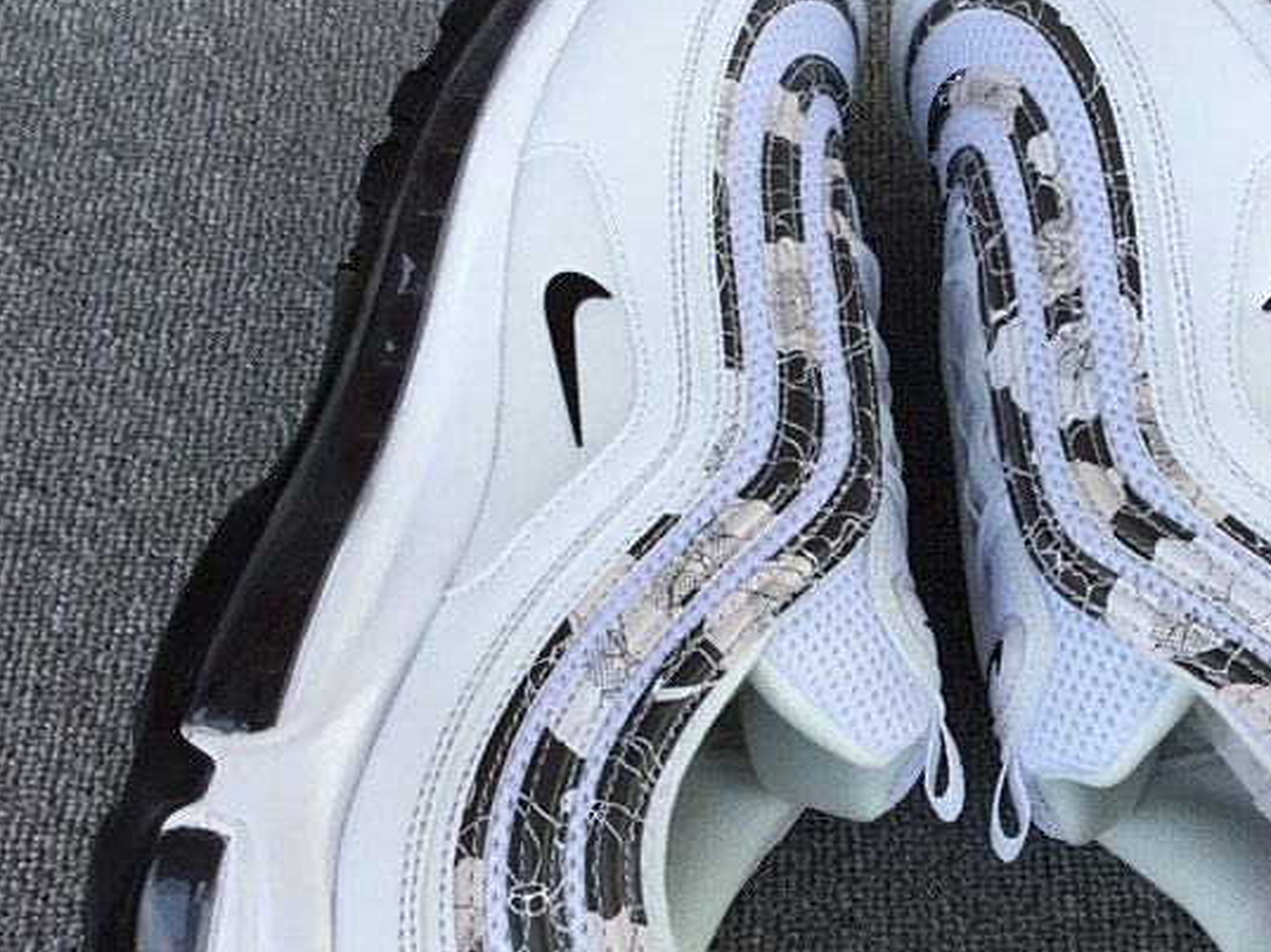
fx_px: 1908
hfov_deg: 36.3
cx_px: 895
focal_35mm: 52
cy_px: 522
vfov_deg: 28.0
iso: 25
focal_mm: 3.3
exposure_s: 1/245
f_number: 2.4
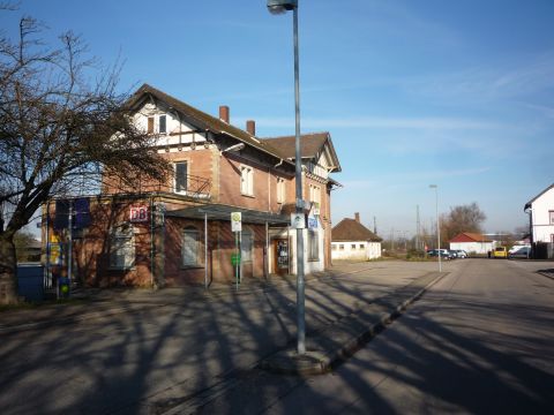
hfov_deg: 56.8
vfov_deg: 44.2
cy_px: 208
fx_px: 512
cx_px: 277
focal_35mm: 32
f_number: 5
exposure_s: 1/400
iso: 100
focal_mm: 5.2
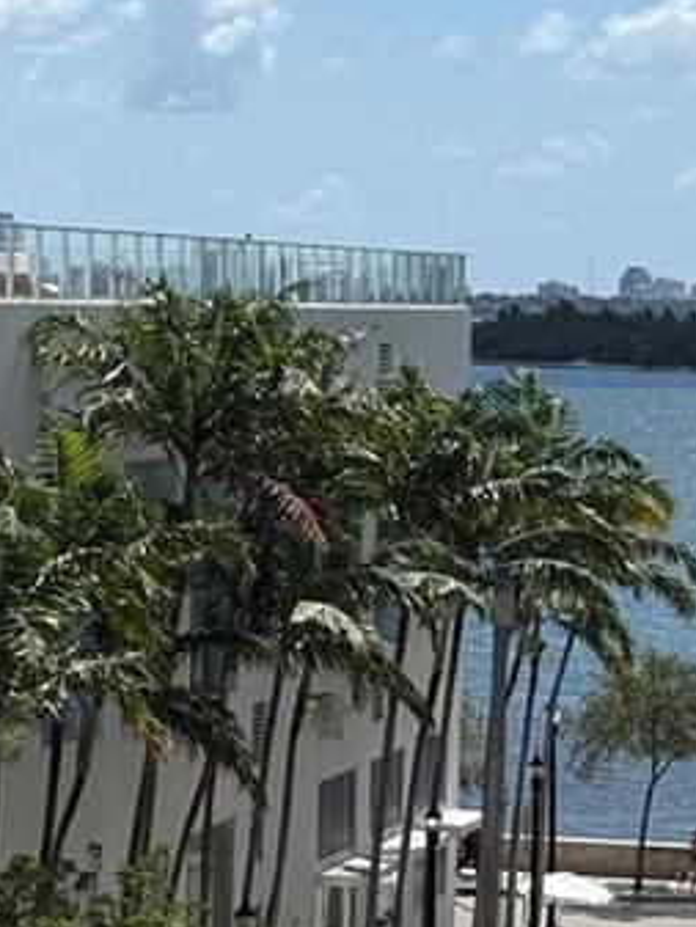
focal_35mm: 171
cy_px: 828
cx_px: 283
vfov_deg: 11.5
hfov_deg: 8.7
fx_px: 4581
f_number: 1.78
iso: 64
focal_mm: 6.76
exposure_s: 1/7874
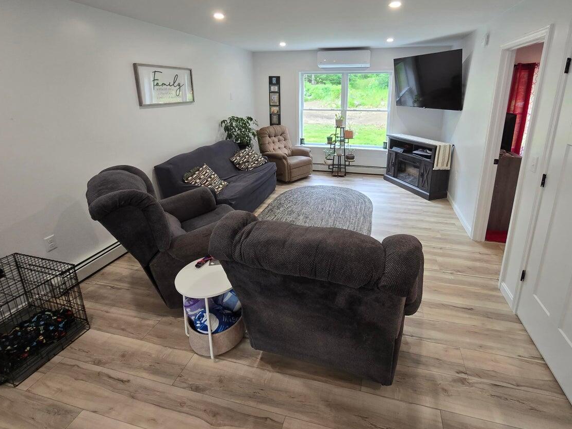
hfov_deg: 94.3
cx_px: 306
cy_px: 173
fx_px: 264
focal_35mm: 16
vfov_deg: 77.3
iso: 100
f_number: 2.2
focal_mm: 2.2
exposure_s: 1/60
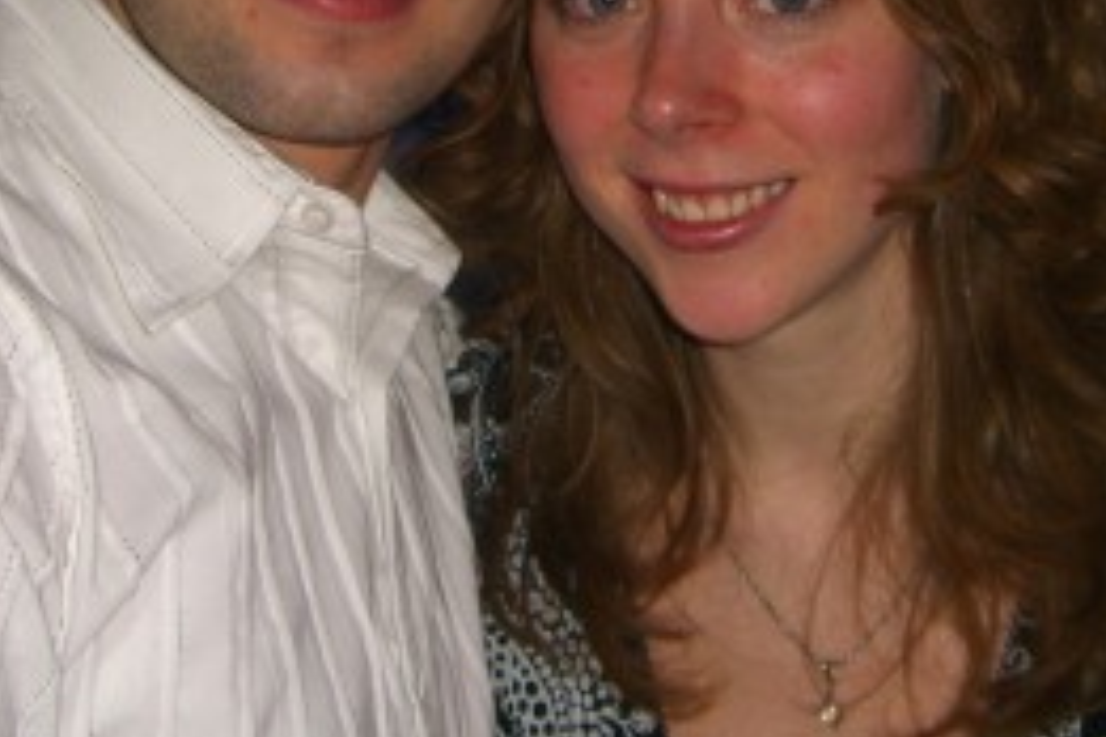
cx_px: 648
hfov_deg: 22.4
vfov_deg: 14.9
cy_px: 97
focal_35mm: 91
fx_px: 2796
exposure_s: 1/60
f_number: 2.8
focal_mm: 7.9
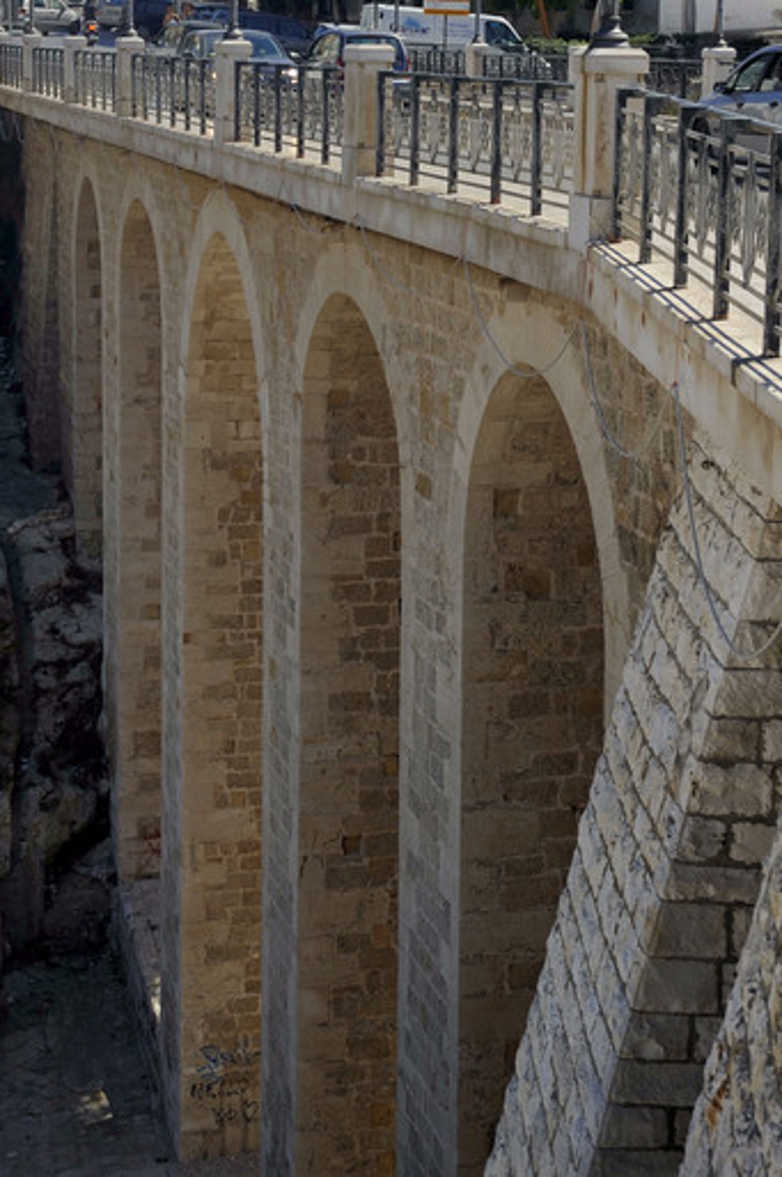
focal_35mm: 78
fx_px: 2546
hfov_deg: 17.5
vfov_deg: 25.8
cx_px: 422
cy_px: 342
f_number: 7.1
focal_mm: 50
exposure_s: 1/640
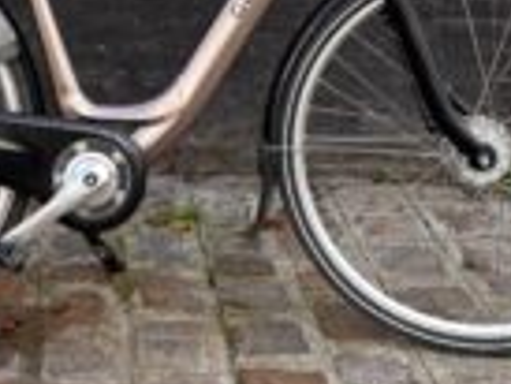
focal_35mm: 76
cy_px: -45
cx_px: 157
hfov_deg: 25.5
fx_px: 1123
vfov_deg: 18.6
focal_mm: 5.96
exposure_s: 1/456
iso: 50
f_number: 1.6
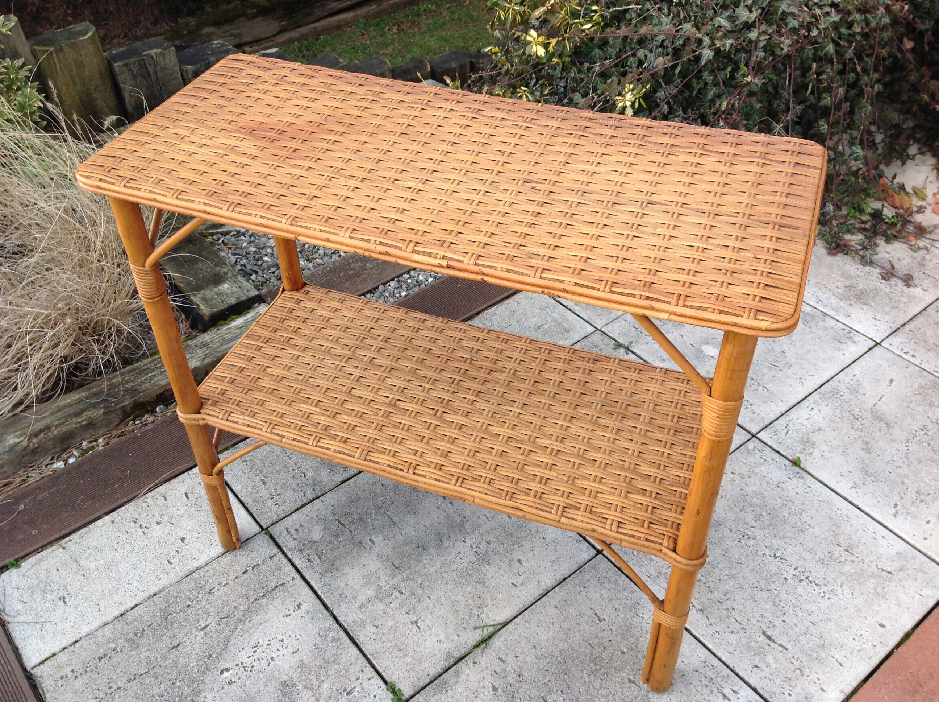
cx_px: 470
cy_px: 351
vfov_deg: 40.6
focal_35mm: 35
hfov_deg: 52.7
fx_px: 948
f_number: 2.4
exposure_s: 1/148
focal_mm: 4.28
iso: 50
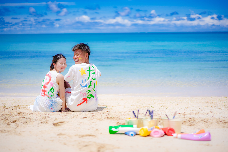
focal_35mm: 55
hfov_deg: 36.2
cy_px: 76
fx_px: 348
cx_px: 114
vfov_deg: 24.6
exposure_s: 1/8000
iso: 125
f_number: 1.8
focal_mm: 55
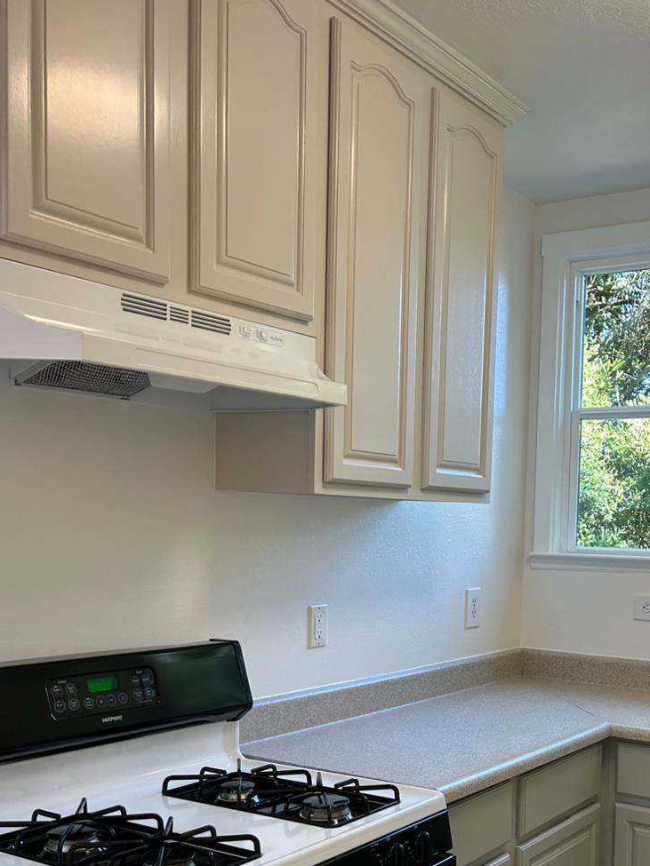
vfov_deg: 45.8
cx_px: 473
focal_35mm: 40
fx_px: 1002
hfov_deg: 35.3
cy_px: 603
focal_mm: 5.7
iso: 50
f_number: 1.5
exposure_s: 1/120
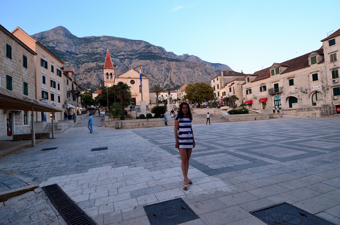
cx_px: 170
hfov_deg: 90.1
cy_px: 112
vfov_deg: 67.1
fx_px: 170
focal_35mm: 18
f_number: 6.3
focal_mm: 12
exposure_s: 1/160
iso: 800
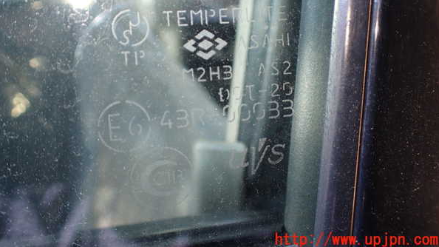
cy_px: 83
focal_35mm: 33
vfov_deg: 35.3
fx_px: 384
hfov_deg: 59.5
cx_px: 220
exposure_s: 1/125
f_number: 2.3
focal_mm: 5.4
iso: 160
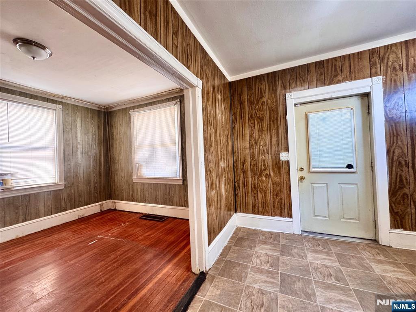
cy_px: 156
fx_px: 168
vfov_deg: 85.7
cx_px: 208
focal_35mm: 14
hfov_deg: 102.1
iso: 200
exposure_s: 1/60
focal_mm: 2.22
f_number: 2.2
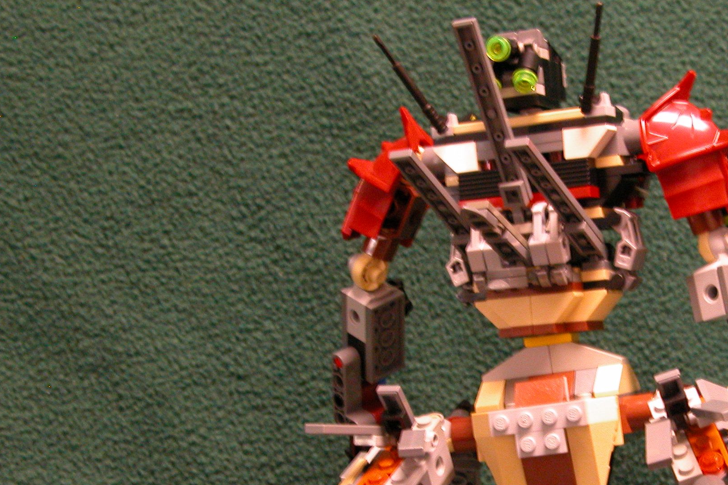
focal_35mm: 115
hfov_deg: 17.7
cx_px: 555
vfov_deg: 11.9
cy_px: 406
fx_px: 2325
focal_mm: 17.8
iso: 356
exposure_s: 1/4.1
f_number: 4.2
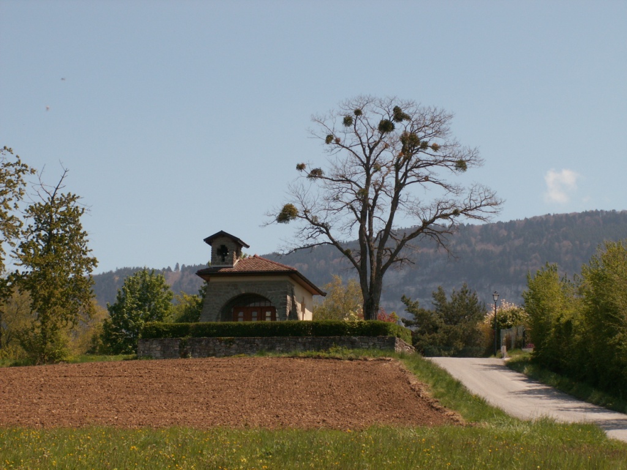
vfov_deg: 16.1
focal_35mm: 92
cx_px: 314
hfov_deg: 21.3
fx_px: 1666
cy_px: 235
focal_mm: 15.38
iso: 50
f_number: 7.1
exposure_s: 1/200
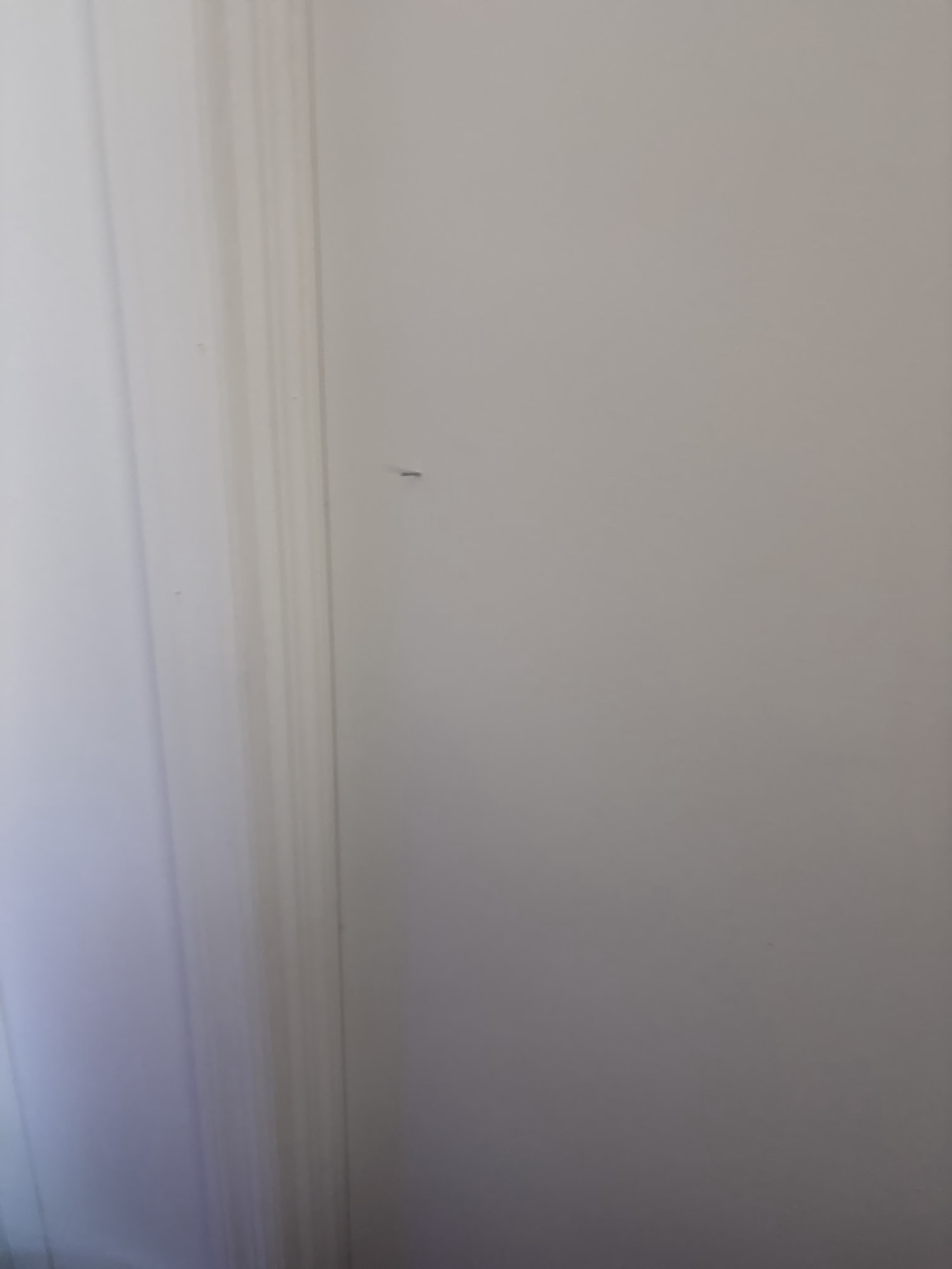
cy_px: 634
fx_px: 953
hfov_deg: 53.1
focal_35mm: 26
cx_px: 476
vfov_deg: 67.3
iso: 250
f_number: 1.6
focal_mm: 5.96
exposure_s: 1/60
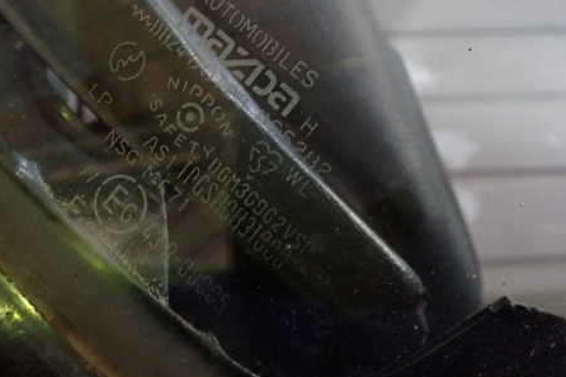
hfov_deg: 46.0
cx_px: 214
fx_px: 660
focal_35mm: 42
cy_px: 133
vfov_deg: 31.7
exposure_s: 1/30
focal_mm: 5.4
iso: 640
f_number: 3.2
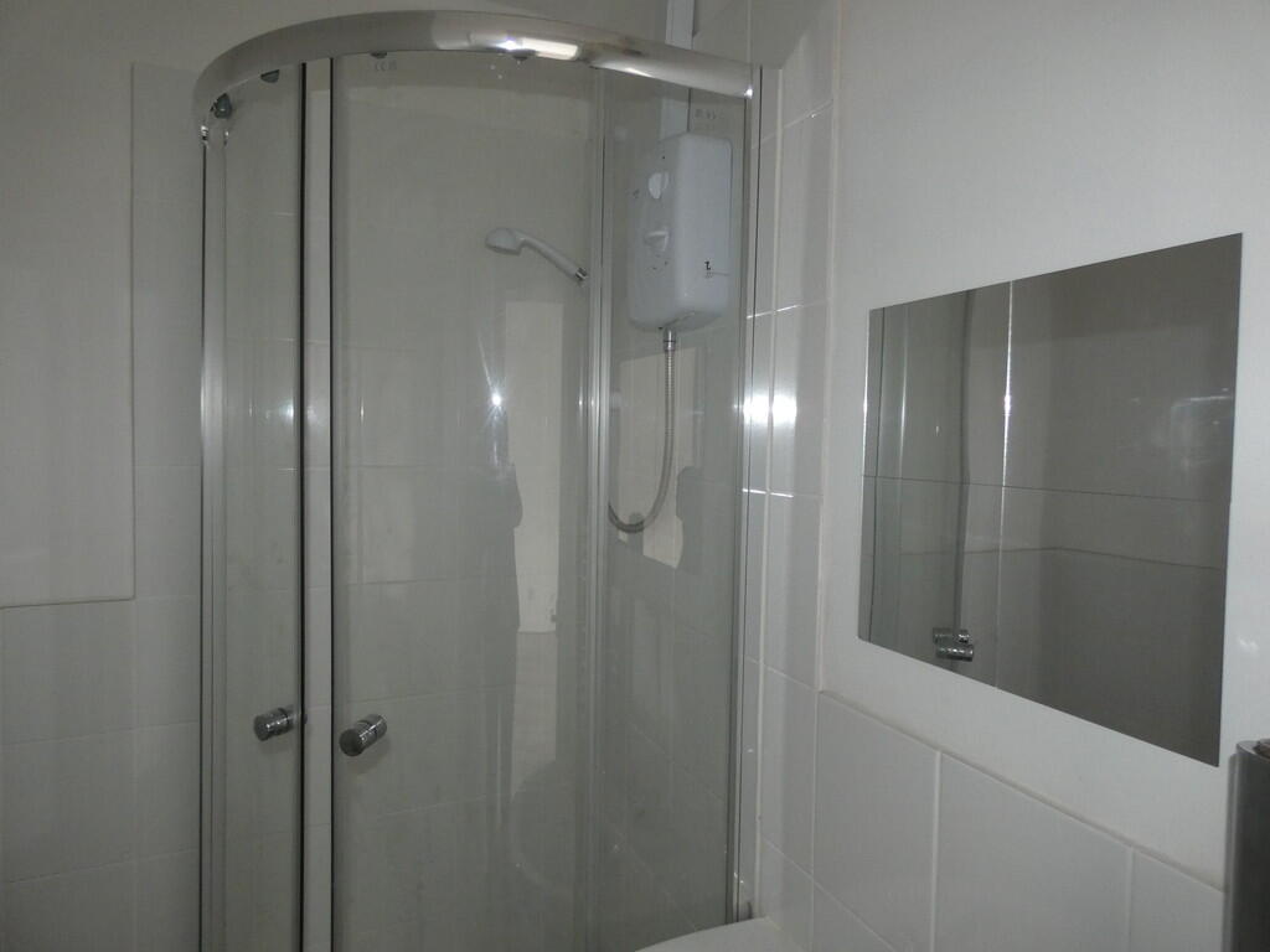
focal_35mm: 20
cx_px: 635
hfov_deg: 81.7
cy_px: 476
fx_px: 734
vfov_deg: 66.0
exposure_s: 1/60
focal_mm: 3.6
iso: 400
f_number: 2.8
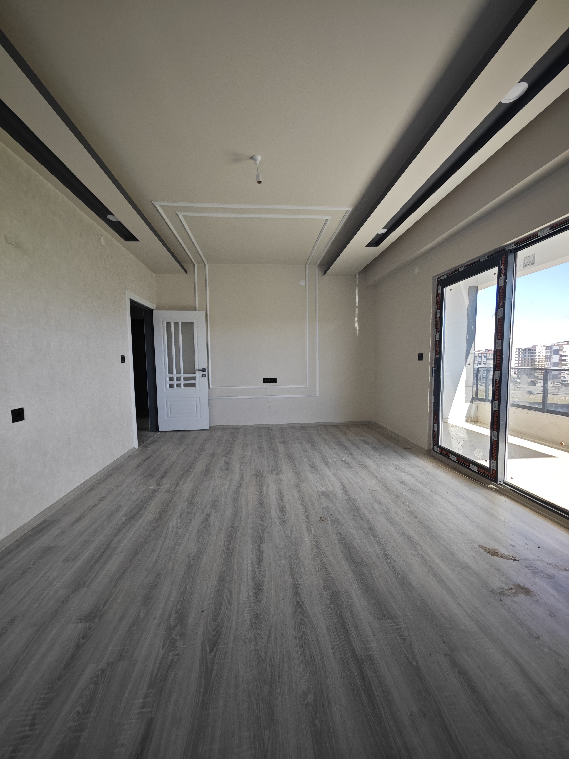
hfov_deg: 94.5
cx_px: 284
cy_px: 380
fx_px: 263
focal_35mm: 12
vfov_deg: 110.5
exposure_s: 1/387
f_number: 1.8
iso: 250
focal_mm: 2.03
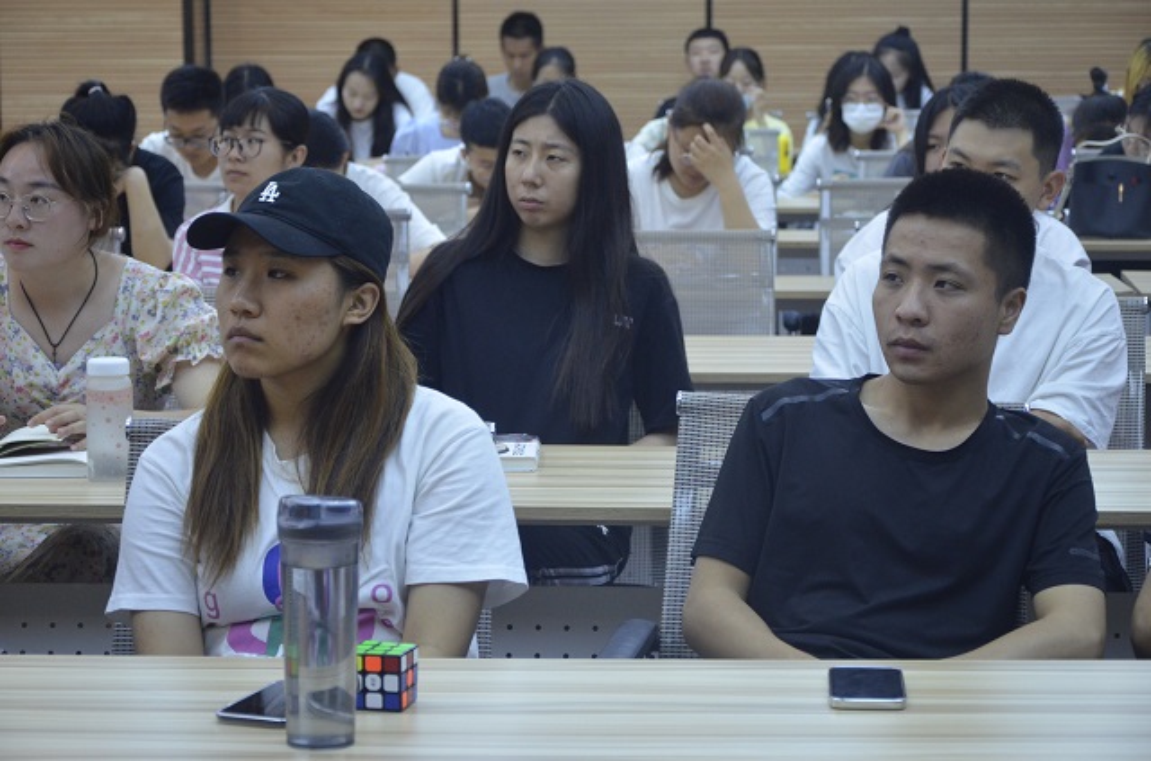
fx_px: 2774
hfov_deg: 23.4
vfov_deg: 15.6
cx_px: 576
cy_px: 380
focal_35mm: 87
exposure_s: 1/100
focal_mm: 58
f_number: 5
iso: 1600
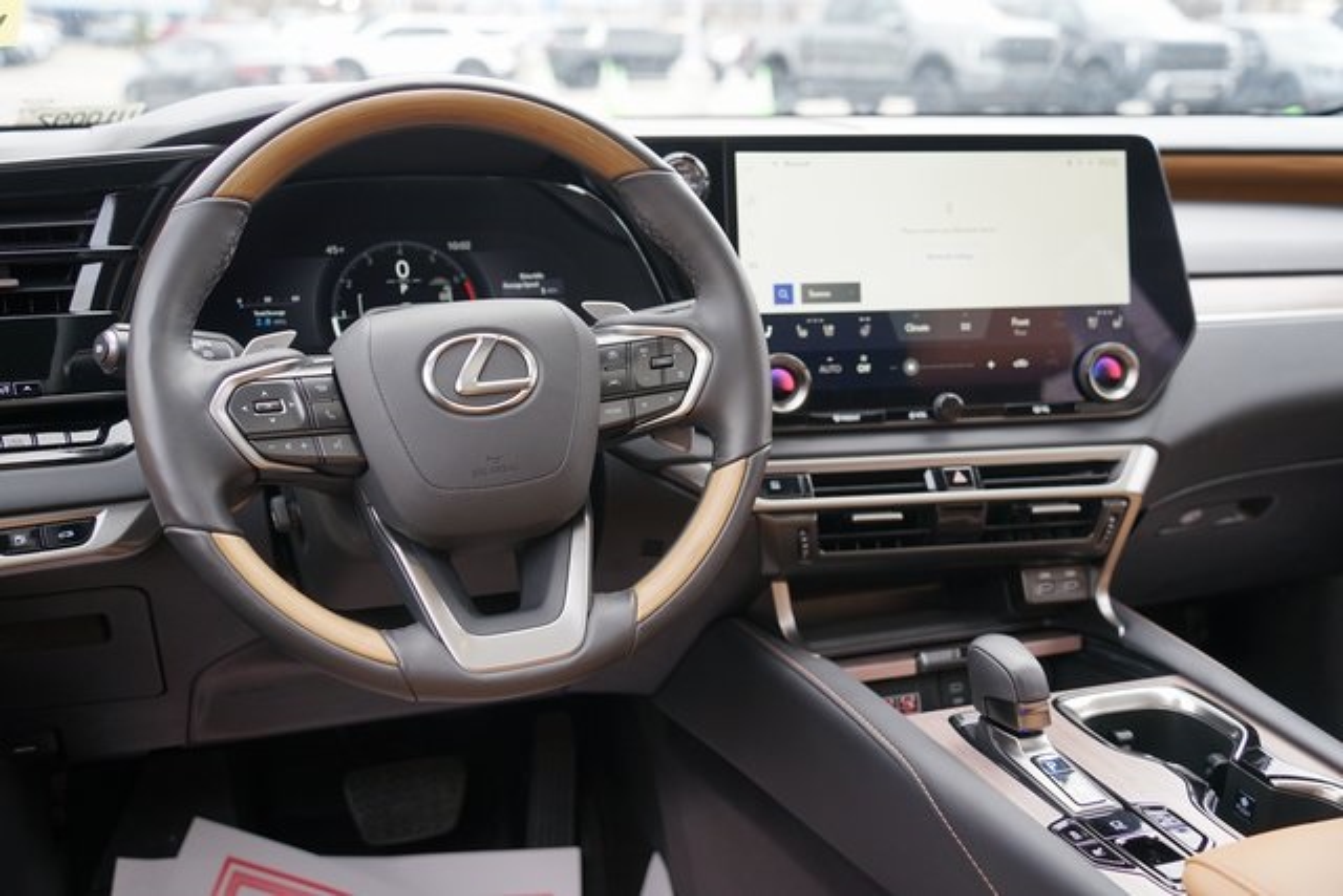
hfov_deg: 49.5
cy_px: 448
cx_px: 672
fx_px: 1455
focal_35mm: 39
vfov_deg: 34.2
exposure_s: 1/60
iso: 320
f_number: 4
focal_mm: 39
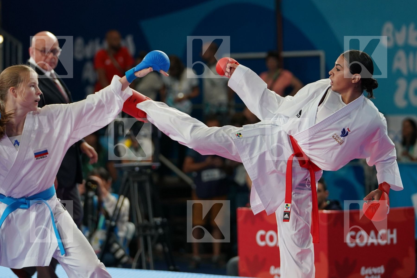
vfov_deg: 7.3
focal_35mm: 187
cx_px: 208
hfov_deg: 11.0
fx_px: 2166
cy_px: 139
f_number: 2.8
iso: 1250
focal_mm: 125
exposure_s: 1/1000
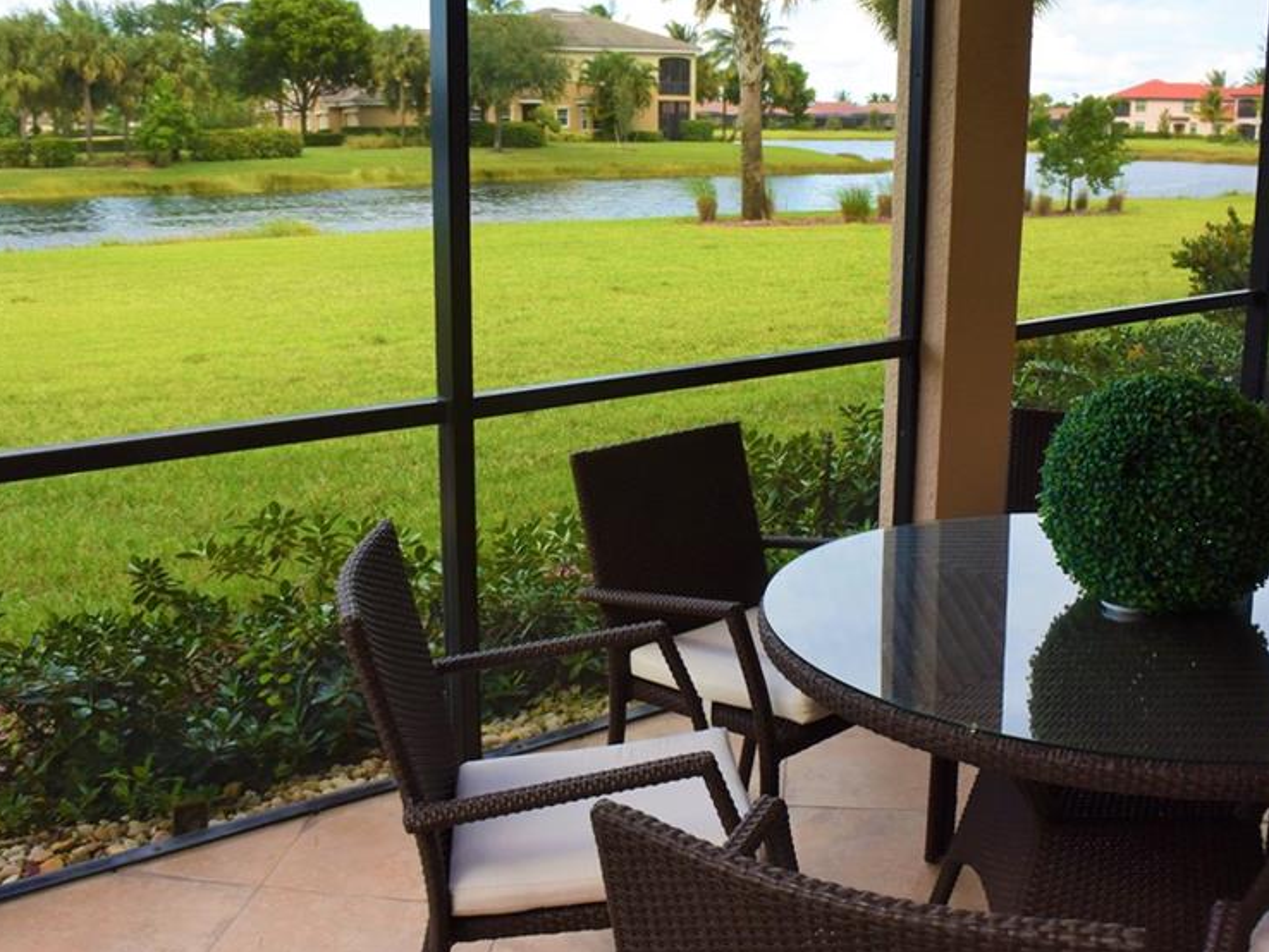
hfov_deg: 51.3
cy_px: 445
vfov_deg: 39.7
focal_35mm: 36
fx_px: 1320
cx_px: 650
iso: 160
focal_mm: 10
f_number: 4
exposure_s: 1/250
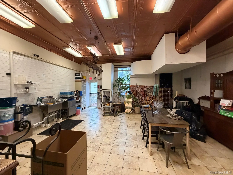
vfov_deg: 85.7
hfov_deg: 102.1
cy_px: 88
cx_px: 116
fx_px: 94
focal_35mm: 14
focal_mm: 2.22
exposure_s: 1/60
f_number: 2.2
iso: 500
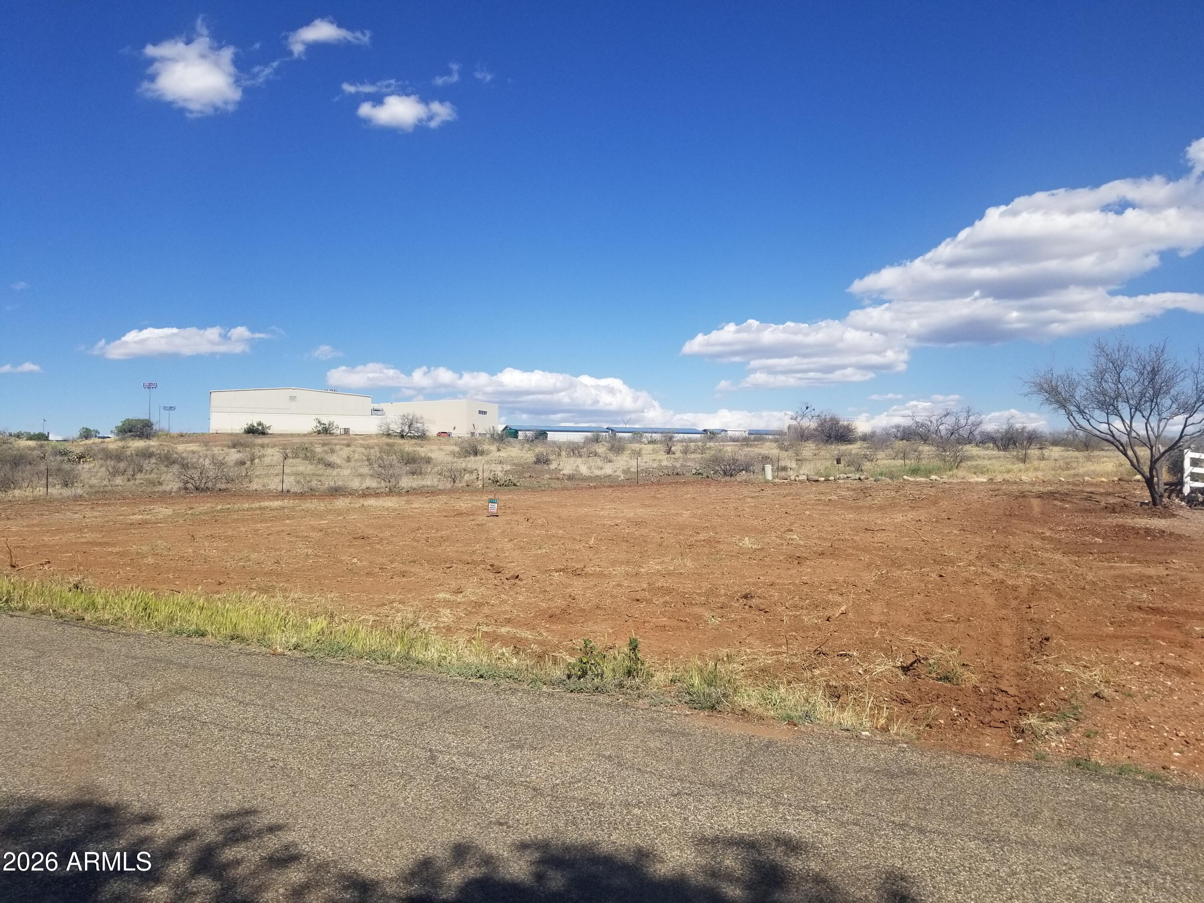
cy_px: 452
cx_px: 602
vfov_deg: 53.1
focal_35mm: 26
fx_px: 904
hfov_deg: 67.3
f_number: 1.7
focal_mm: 4.3
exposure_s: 1/3288
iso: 50
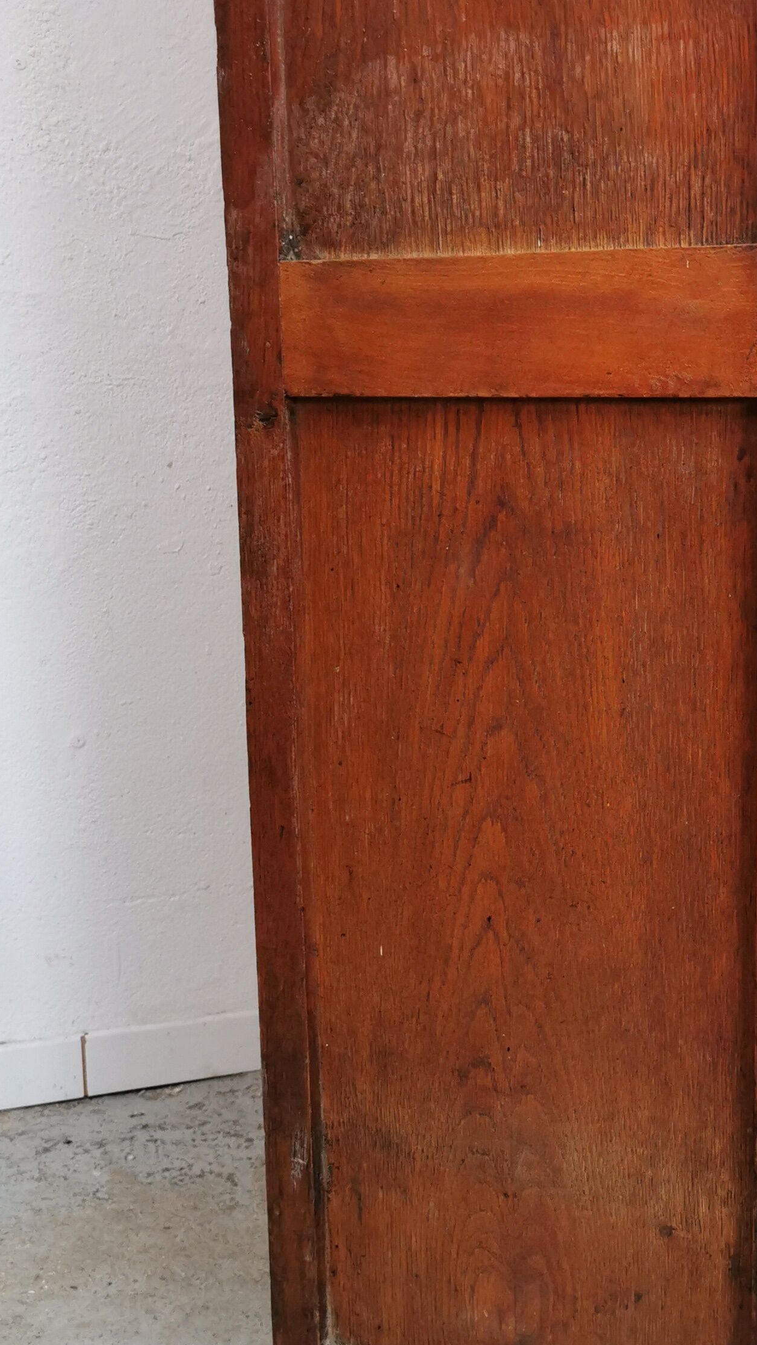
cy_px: 760
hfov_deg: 24.5
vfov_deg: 42.8
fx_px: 1713
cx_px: 607
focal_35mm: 48
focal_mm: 5.58
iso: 160
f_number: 1.8
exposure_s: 1/50
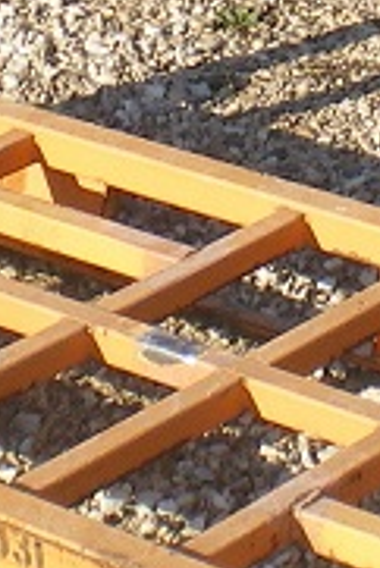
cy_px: -33
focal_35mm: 203
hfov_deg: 6.8
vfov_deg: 10.0
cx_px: 393
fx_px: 3208
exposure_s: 1/250
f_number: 4.6
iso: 64
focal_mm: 6.3
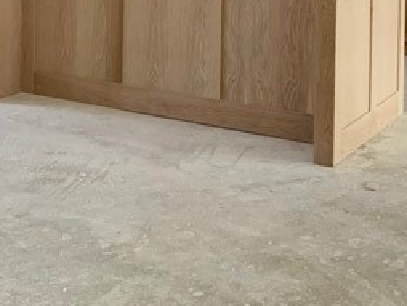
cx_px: 159
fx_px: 859
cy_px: -69
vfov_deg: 19.0
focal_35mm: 73
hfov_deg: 26.6
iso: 64
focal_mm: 3
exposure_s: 1/103
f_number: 1.8
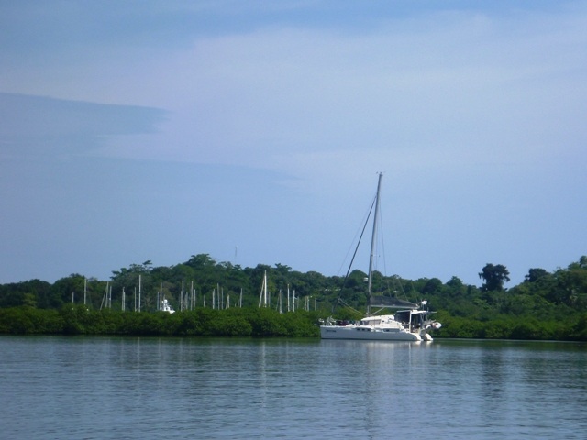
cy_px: 220
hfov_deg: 14.9
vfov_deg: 11.2
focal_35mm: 132
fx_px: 2238
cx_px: 294
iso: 100
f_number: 5.9
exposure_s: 1/500
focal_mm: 22.8
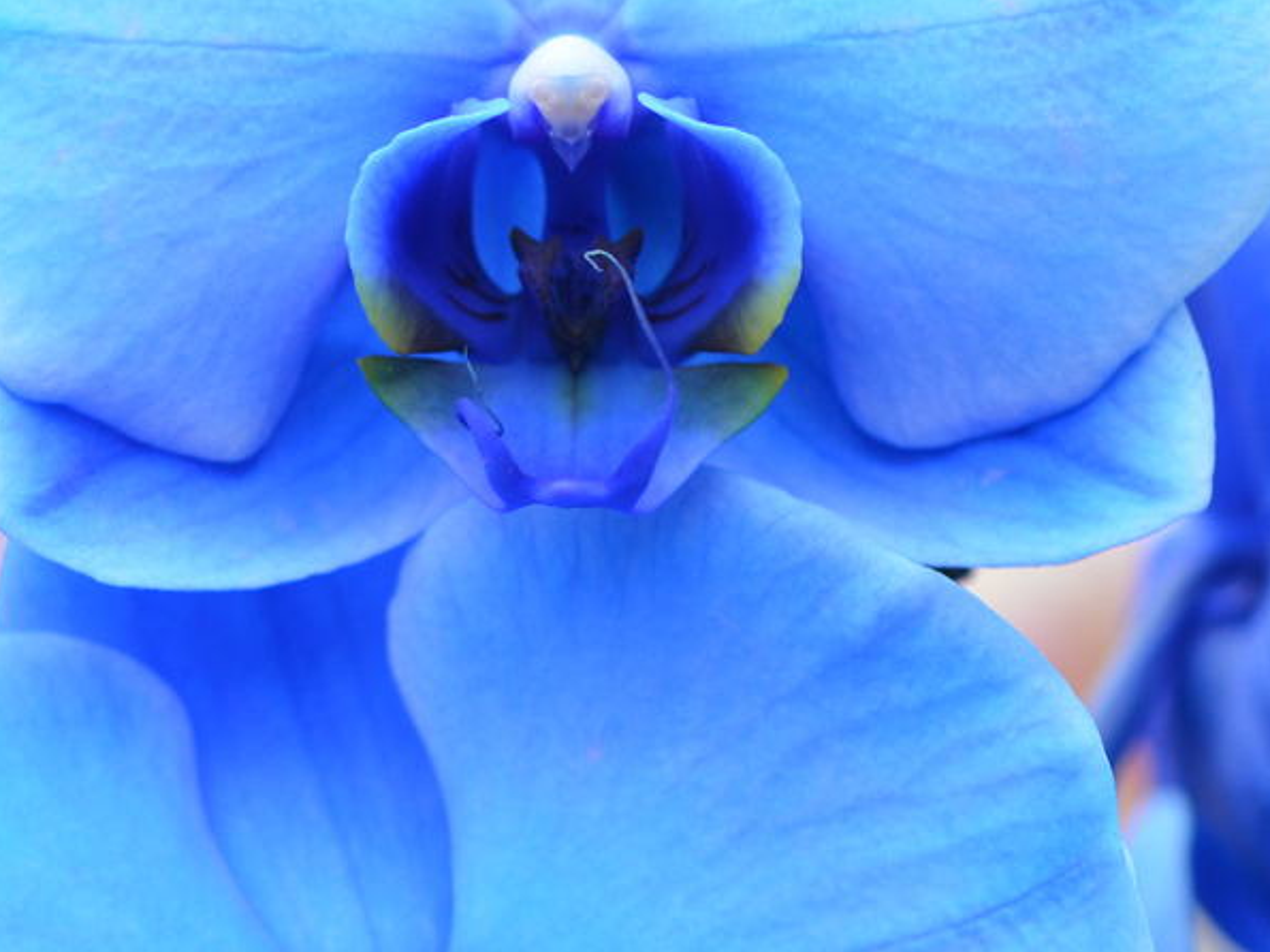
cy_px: 568
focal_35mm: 414
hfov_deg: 4.8
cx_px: -114
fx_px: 15197
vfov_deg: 3.6
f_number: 4.5
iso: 250
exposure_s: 1/320
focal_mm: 105
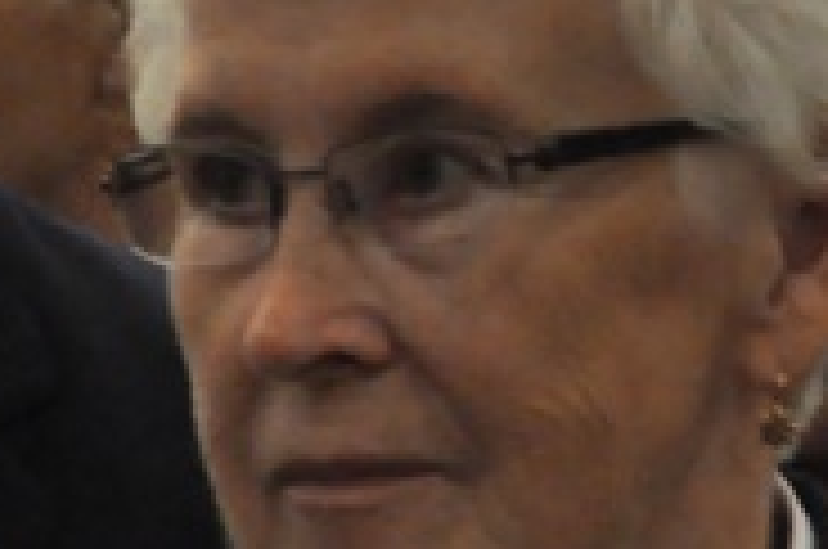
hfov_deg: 4.9
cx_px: -248
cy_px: 837
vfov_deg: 3.3
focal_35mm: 417
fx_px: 9574
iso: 2000
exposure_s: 1/20
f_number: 5
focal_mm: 50
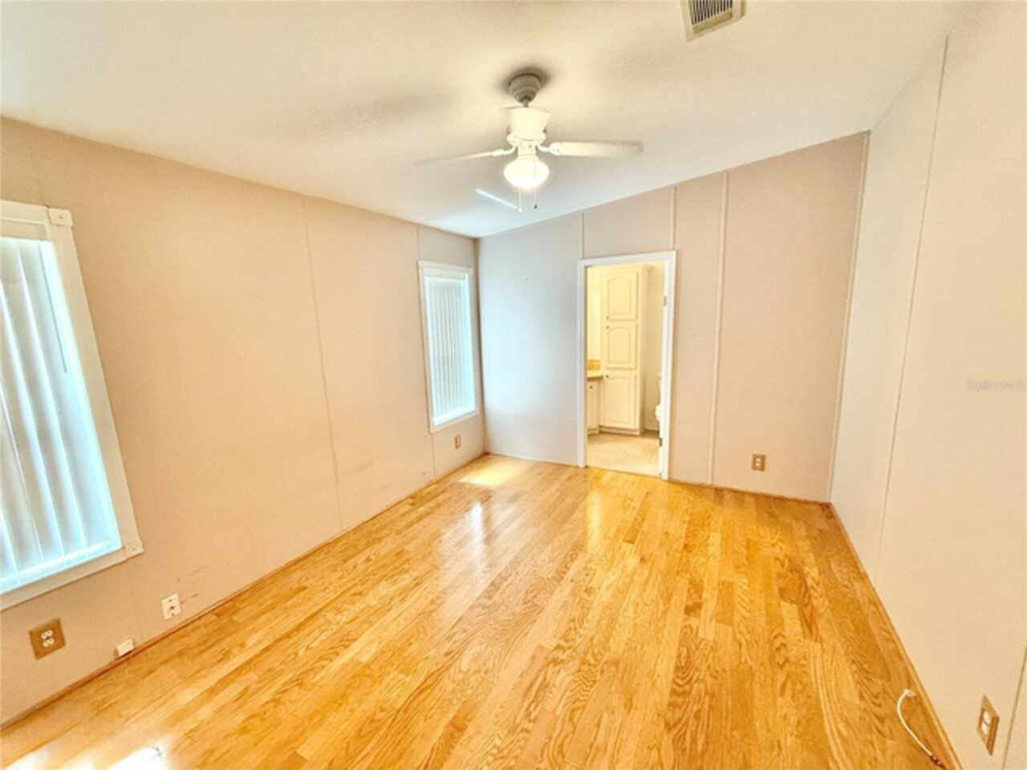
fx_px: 415
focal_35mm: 14
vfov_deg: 85.7
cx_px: 514
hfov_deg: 102.1
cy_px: 385
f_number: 2.2
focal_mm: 2.22
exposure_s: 1/60
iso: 320
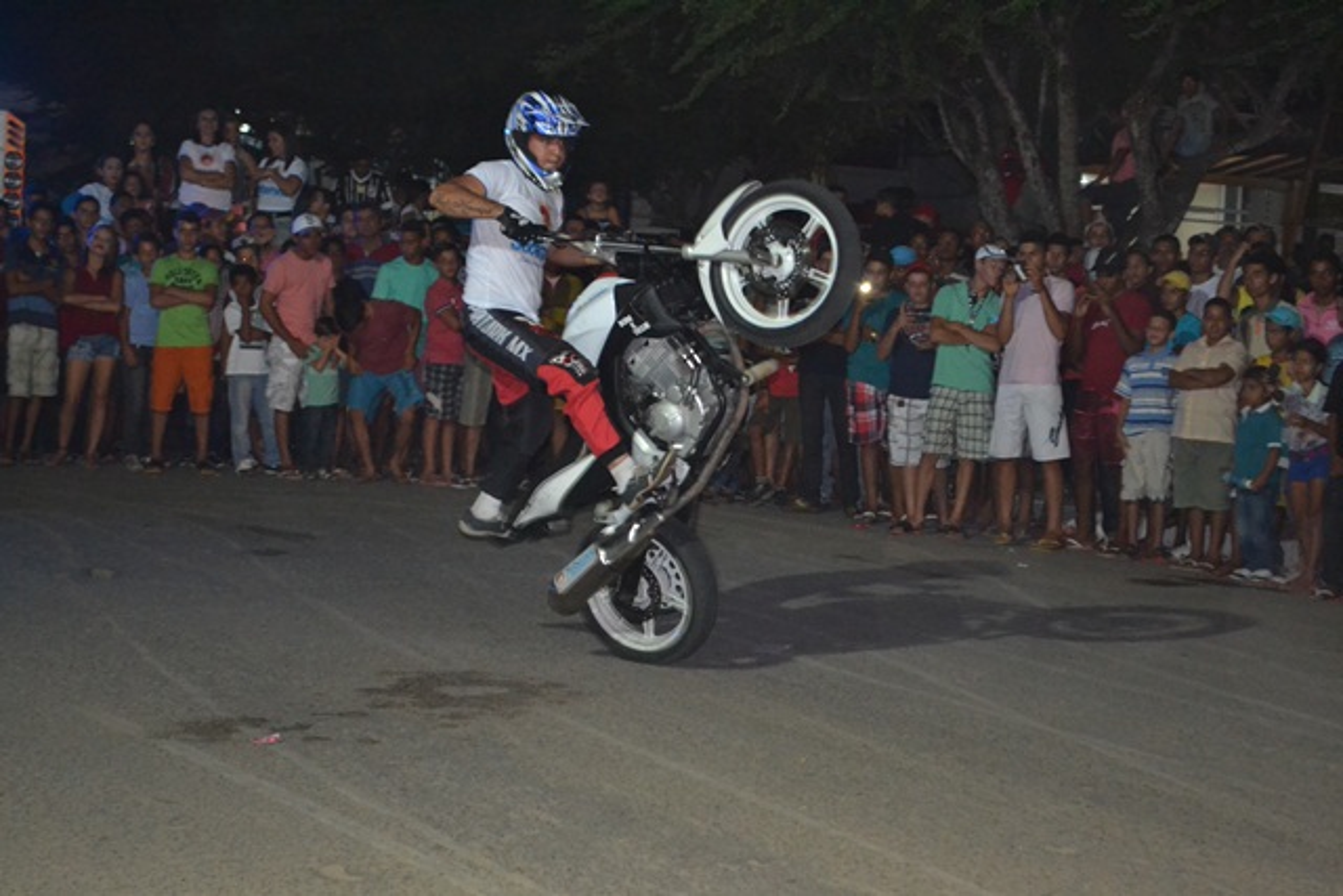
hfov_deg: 26.0
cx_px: 672
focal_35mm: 78
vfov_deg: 17.5
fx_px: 2910
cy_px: 448
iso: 3200
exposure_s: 1/60
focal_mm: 52
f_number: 5.6
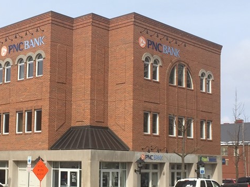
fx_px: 448
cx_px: 77
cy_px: 124
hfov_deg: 30.9
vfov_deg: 23.5
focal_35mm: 62
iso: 25
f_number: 2.2
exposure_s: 1/1876
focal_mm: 4.15
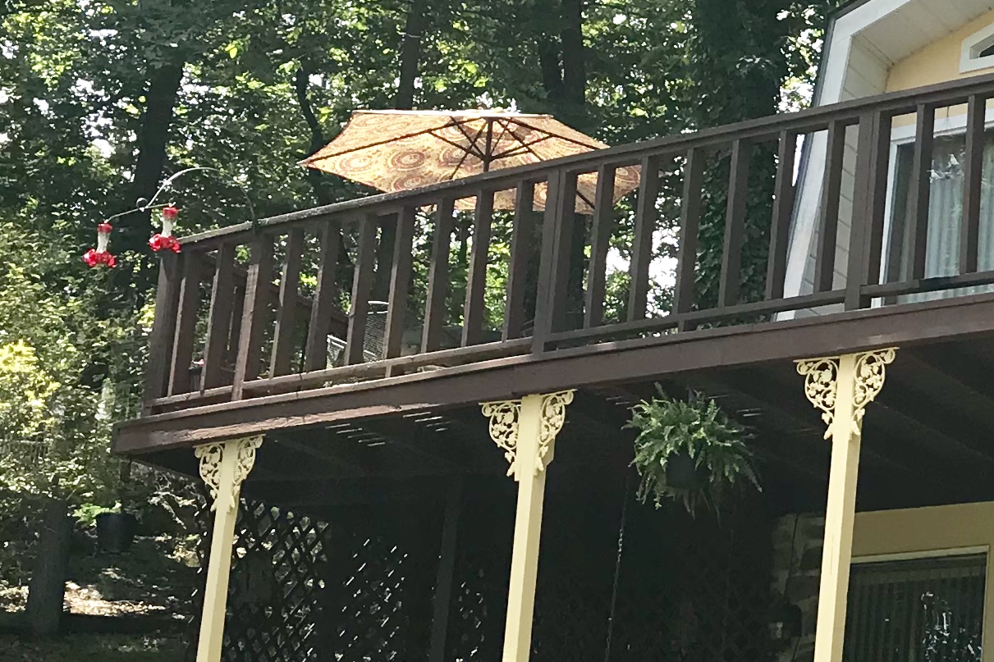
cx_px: 1135
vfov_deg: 14.1
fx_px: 2678
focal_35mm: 97
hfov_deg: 20.0
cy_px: 208
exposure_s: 1/496
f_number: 1.8
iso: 20
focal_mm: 3.99
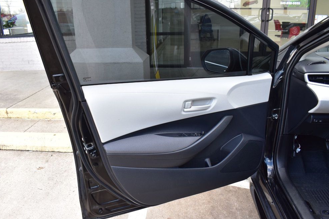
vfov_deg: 46.4
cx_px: 163
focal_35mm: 28
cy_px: 110
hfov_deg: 65.5
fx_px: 256
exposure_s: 1/50
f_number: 8
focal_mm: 18
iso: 400
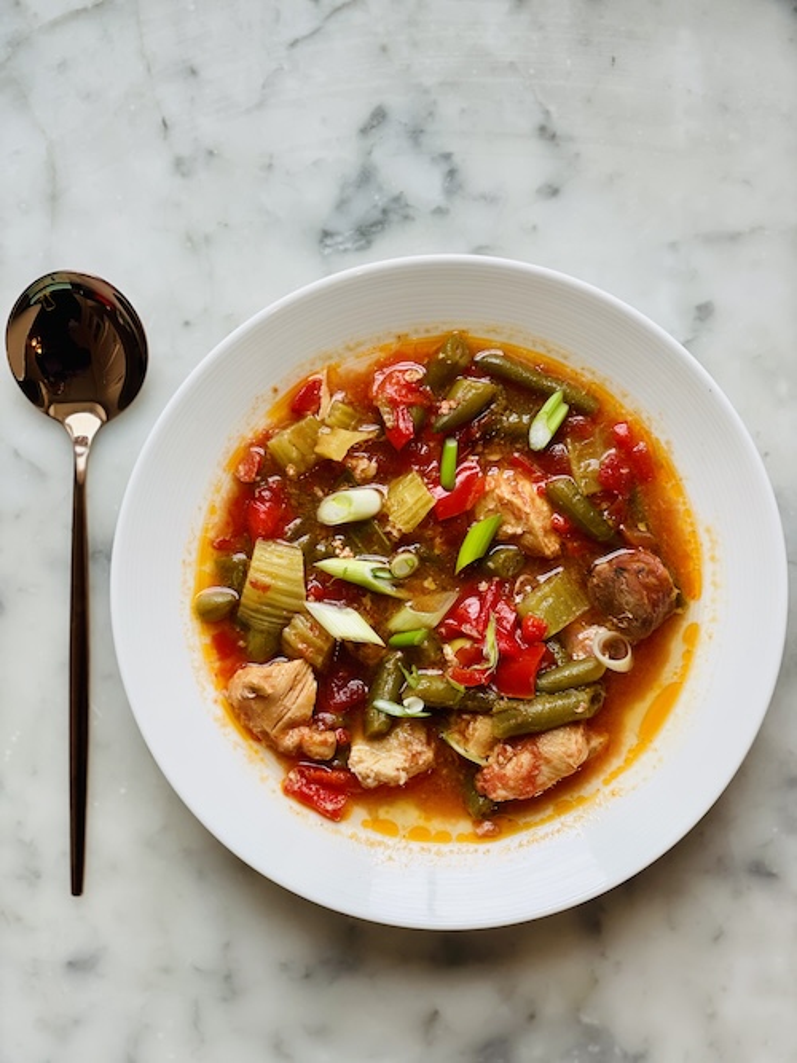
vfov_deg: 36.8
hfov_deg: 28.0
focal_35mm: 52
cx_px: 398
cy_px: 532
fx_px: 1597
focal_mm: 6
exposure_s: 1/120
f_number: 2
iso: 50
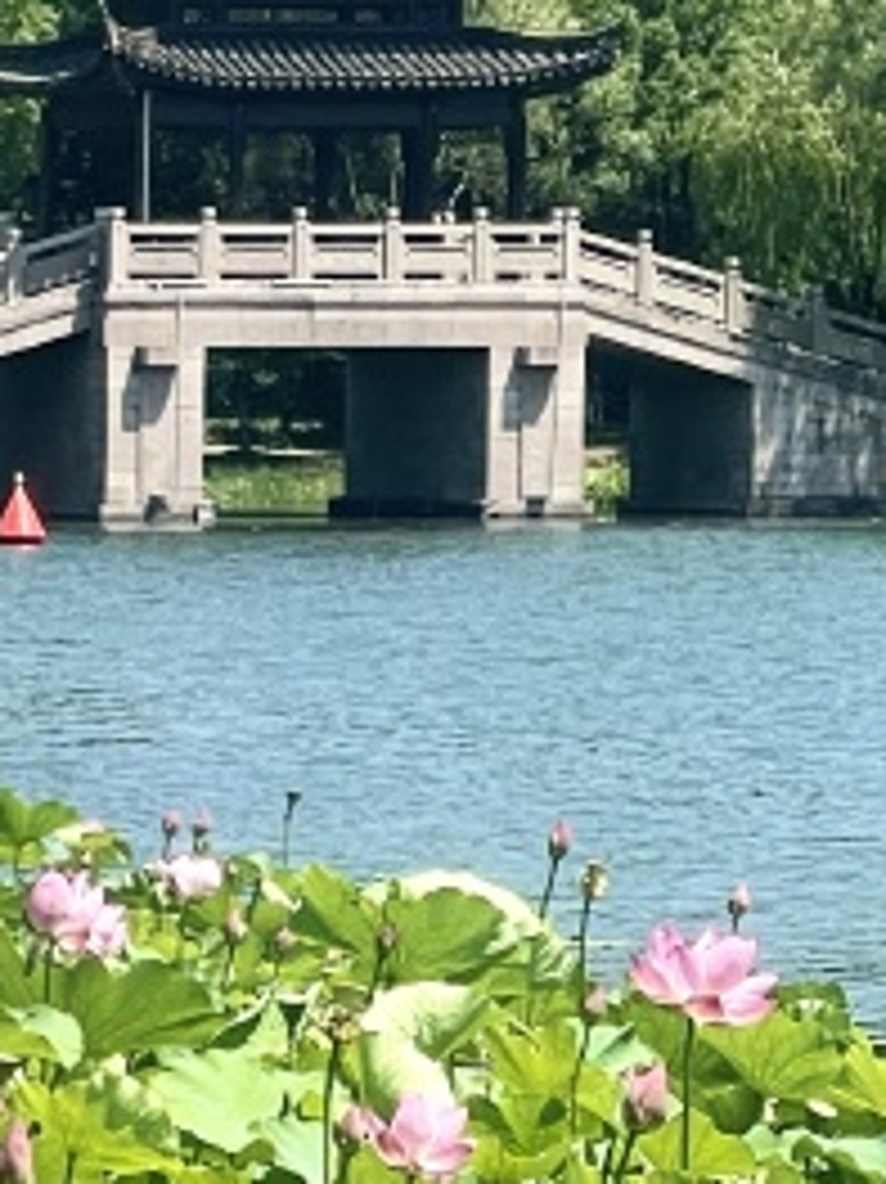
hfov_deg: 5.0
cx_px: -567
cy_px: 1567
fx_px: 9973
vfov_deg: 6.7
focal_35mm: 292
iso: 20
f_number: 2.2
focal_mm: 7.5
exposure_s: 1/903
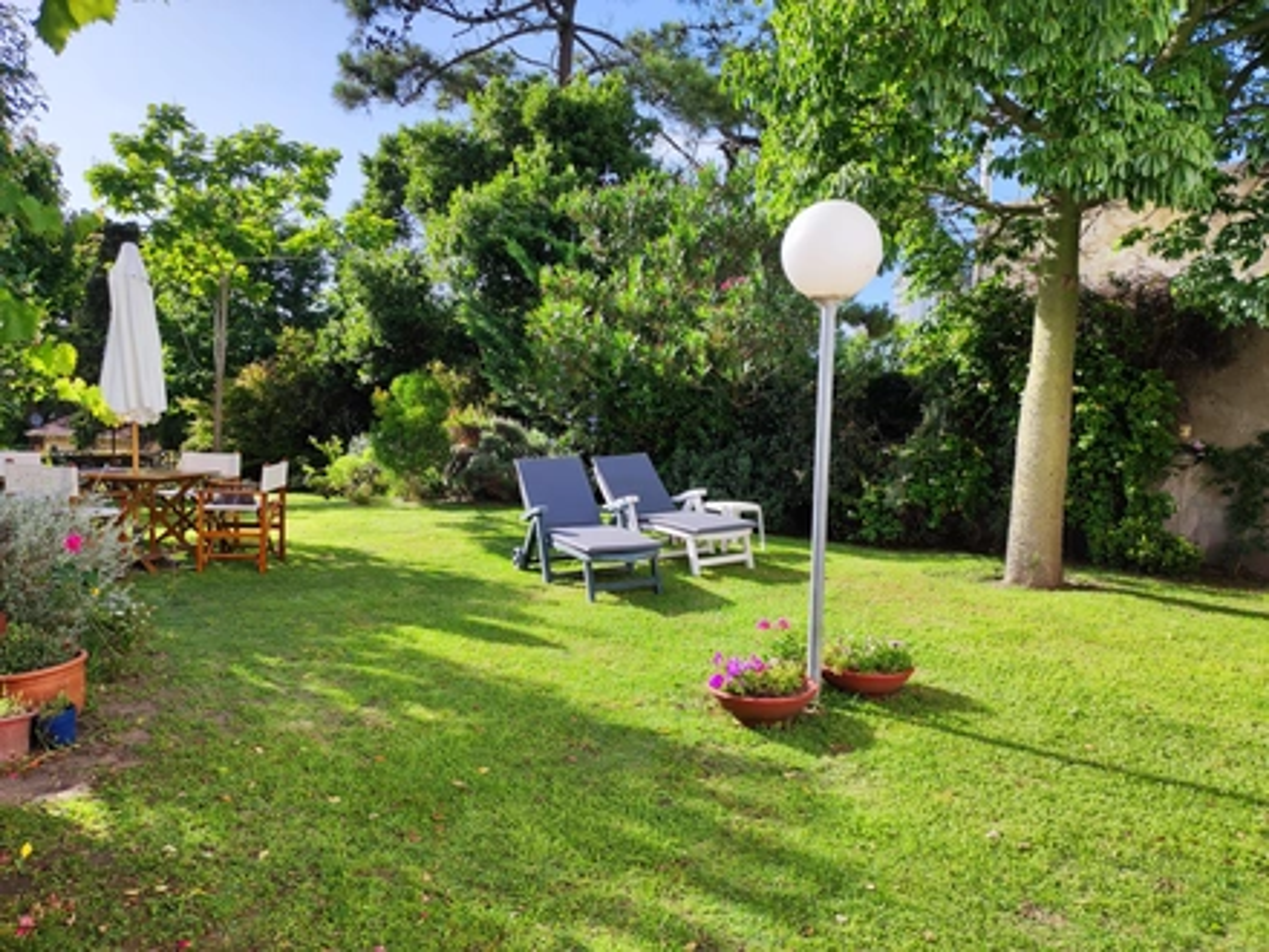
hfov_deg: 69.4
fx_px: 916
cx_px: 634
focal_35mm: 25
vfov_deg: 54.9
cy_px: 476
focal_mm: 4.7
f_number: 1.79
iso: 50
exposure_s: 1/720
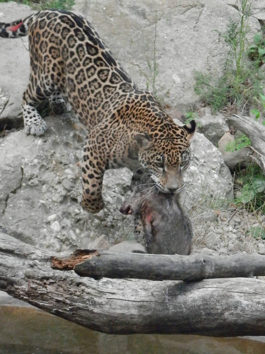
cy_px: 177
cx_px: 132
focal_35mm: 106
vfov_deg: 18.5
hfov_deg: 14.0
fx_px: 1082
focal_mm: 19
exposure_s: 1/500
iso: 640
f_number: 5
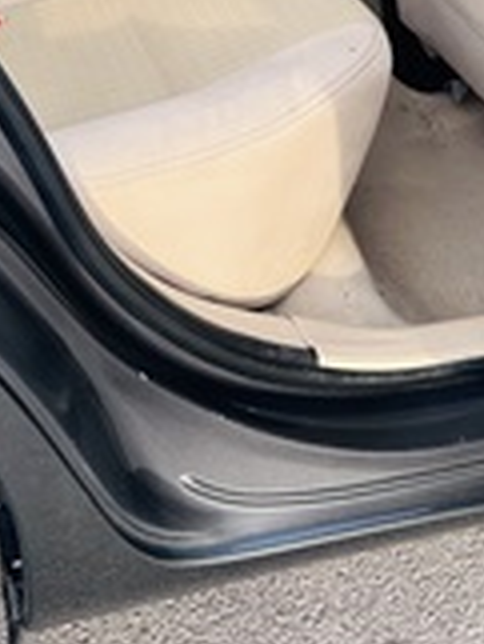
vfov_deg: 25.7
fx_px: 1266
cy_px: -122
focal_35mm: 68
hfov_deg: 21.6
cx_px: 258
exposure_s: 1/370
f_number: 1.78
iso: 80
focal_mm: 6.86
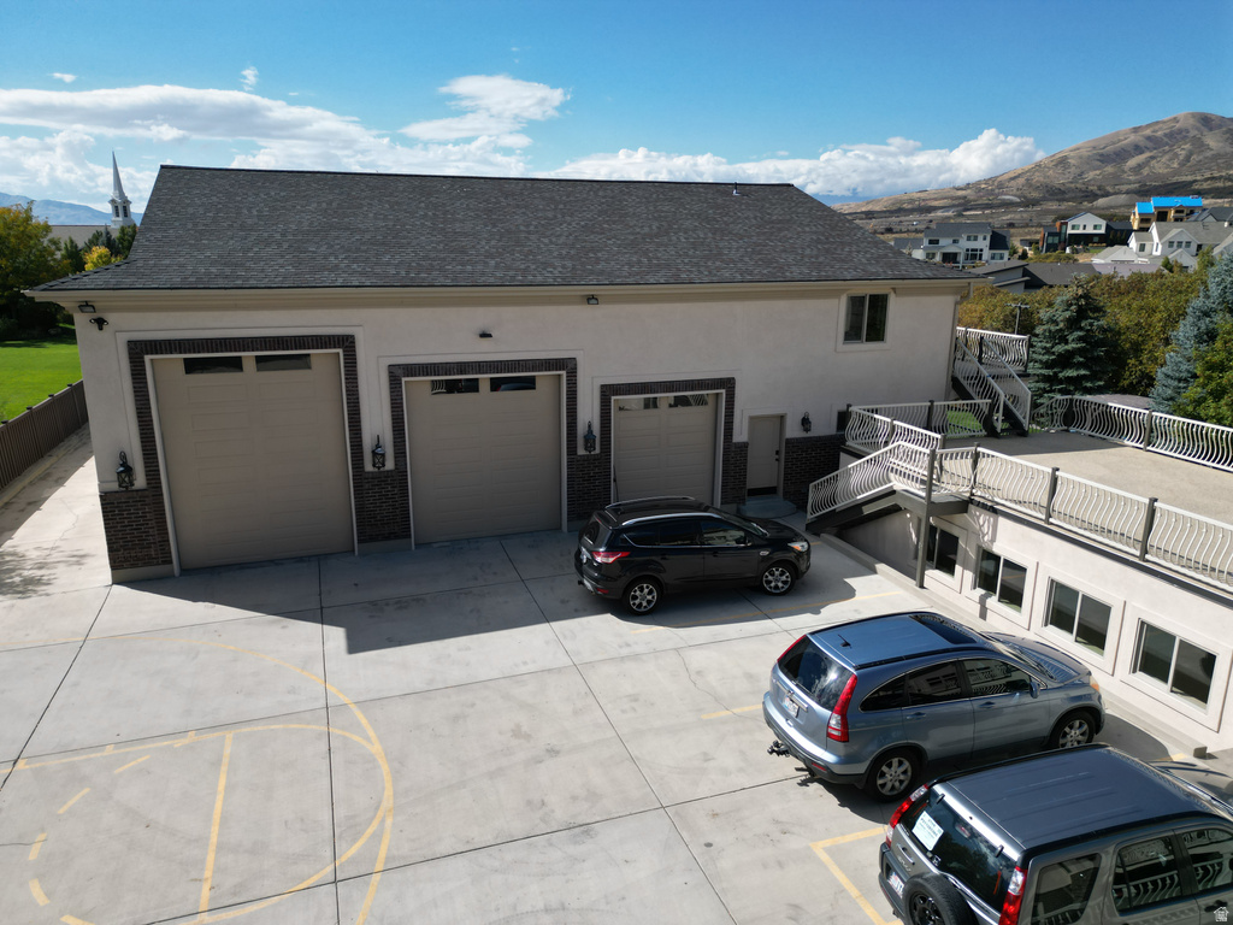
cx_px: 616
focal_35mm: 24
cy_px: 462
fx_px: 855
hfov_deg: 71.6
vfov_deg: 56.8
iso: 130
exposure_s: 1/4000
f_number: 1.7
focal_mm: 6.72
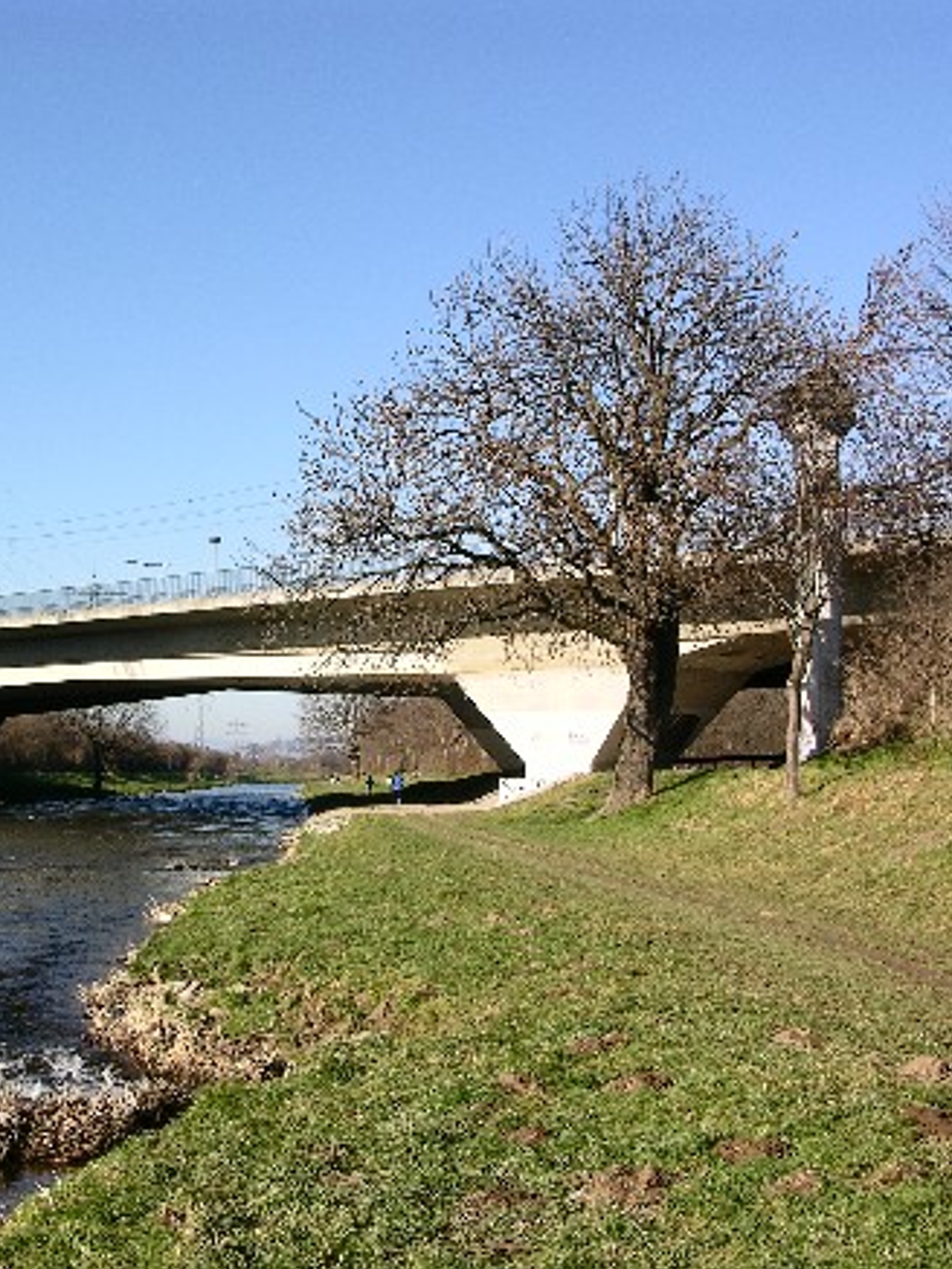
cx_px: 329
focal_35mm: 47
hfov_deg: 30.7
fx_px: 1723
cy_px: 633
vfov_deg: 40.4
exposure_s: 1/106
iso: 50
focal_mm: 8.9
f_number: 8
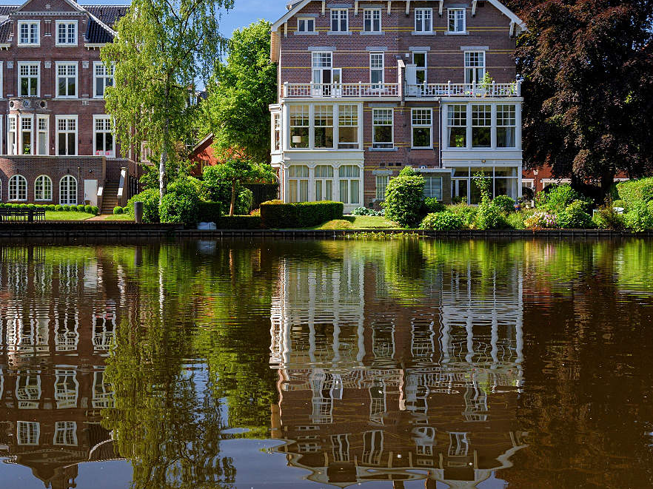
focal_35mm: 55
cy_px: 214
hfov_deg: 34.7
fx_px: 1037
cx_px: 237
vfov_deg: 26.5
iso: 250
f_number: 8
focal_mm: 42
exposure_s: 1/80
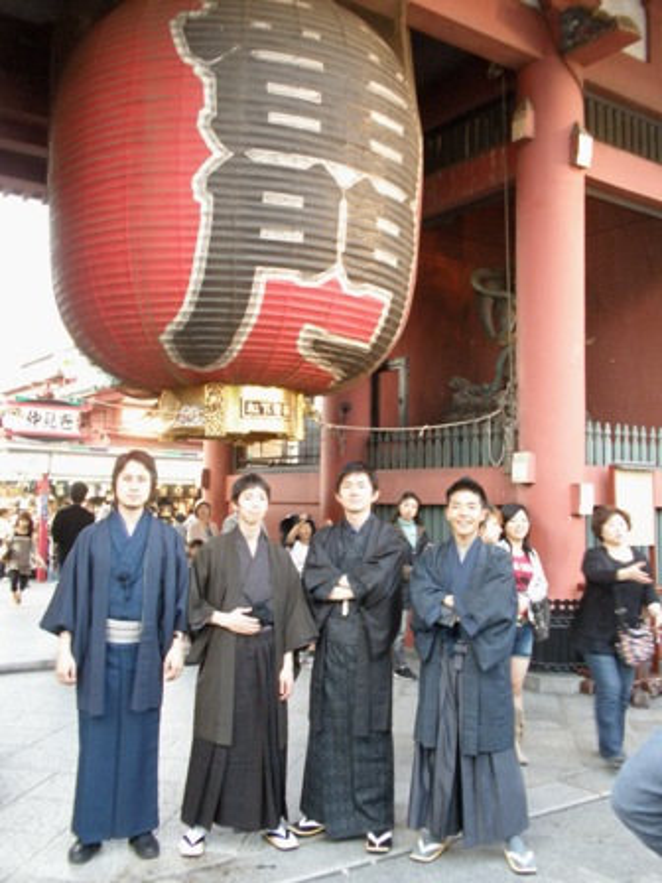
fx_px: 943
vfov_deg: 50.1
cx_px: 331
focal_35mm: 37
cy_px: 442
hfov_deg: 38.7
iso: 160
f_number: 3.5
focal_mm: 6.6
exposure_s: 1/30
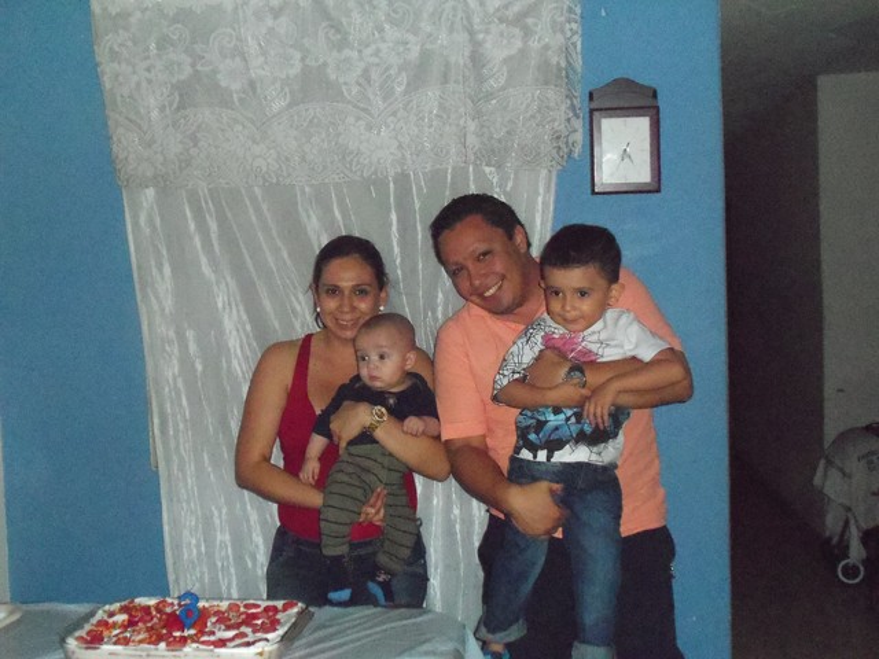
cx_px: 440
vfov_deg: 37.7
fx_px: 965
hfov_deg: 49.0
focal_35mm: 38
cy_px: 330
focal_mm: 6.7
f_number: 3.7
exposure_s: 1/500
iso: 800
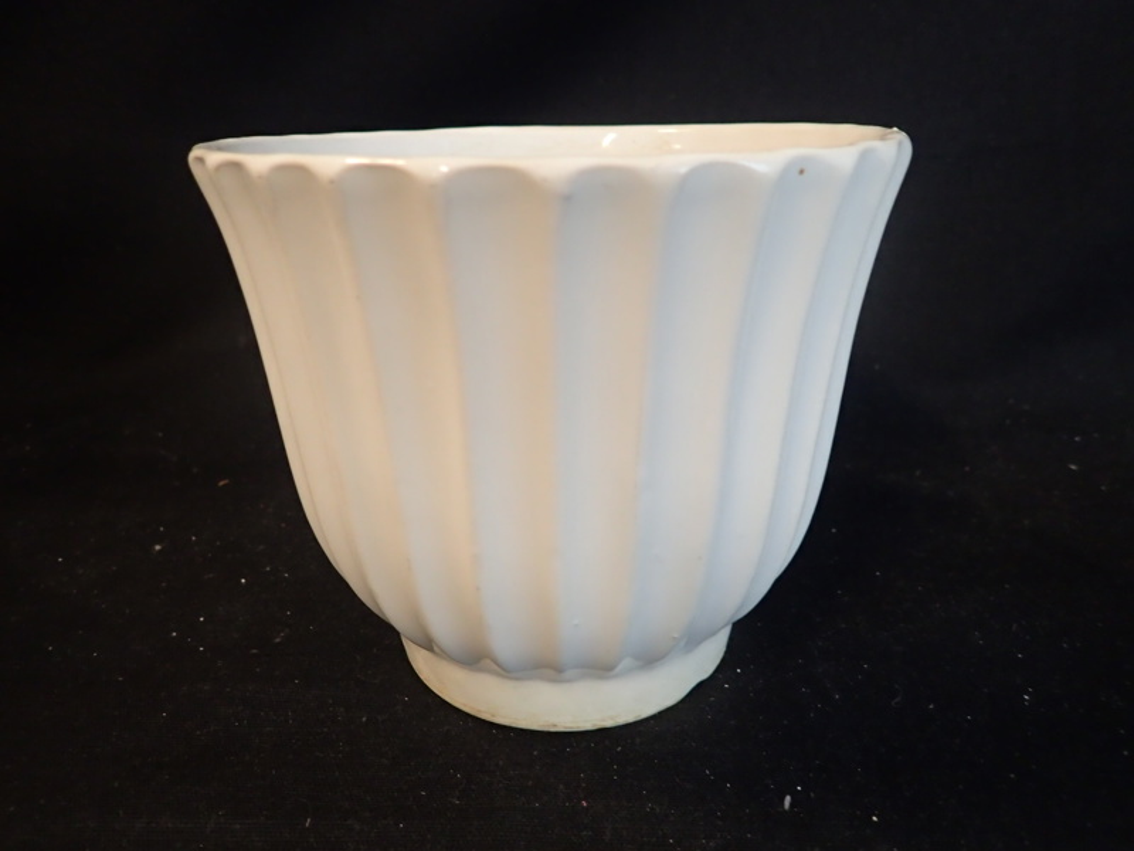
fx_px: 819
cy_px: 426
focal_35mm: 25
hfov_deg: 69.4
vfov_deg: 54.9
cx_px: 567
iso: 500
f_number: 2
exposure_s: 1/30
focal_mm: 4.5
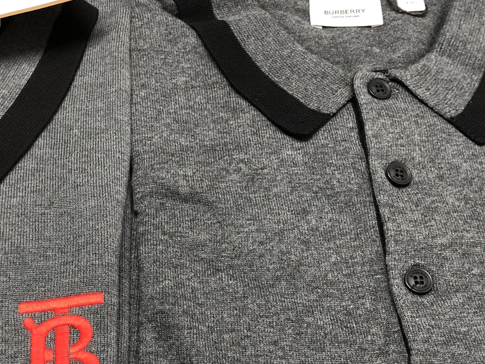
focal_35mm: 63
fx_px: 883
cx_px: 148
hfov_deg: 30.4
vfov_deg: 23.3
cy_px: 205
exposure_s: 1/17
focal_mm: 4
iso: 50
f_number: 1.8
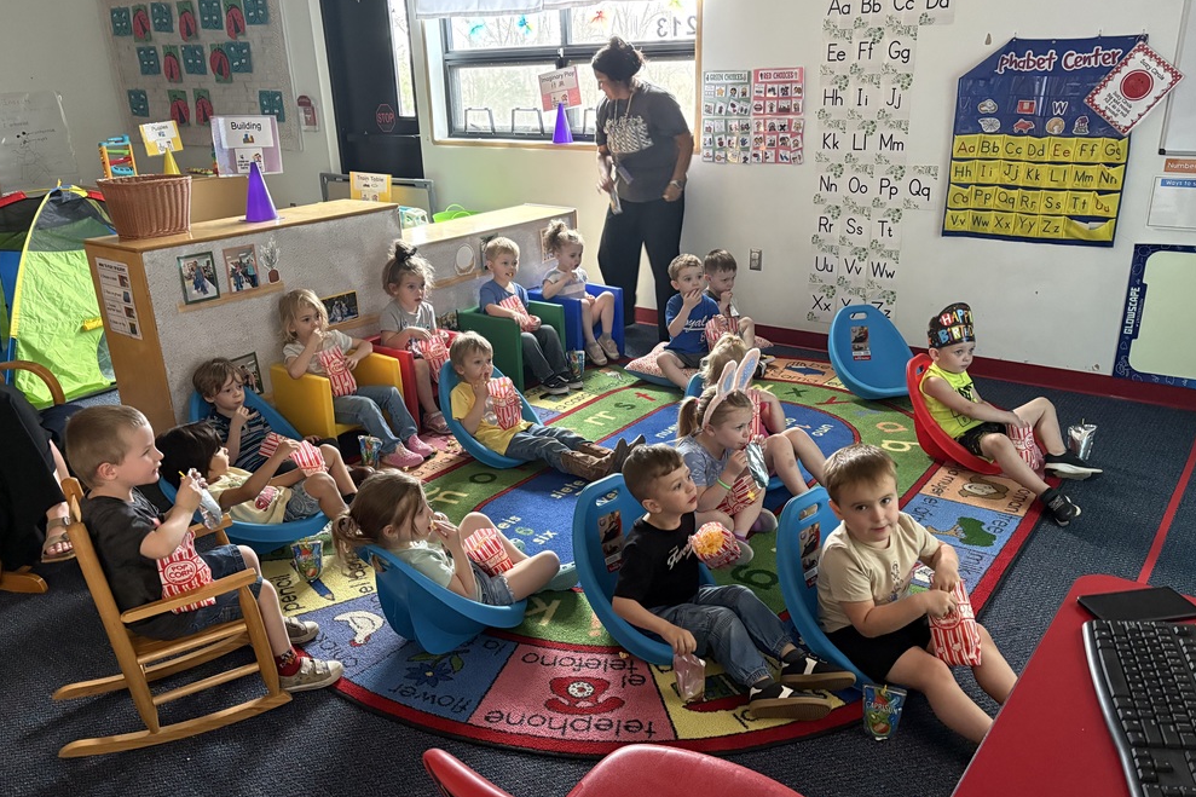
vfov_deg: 46.4
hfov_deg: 65.5
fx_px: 930
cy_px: 428
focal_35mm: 28
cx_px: 600
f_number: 1.6
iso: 500
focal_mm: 6
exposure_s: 1/40
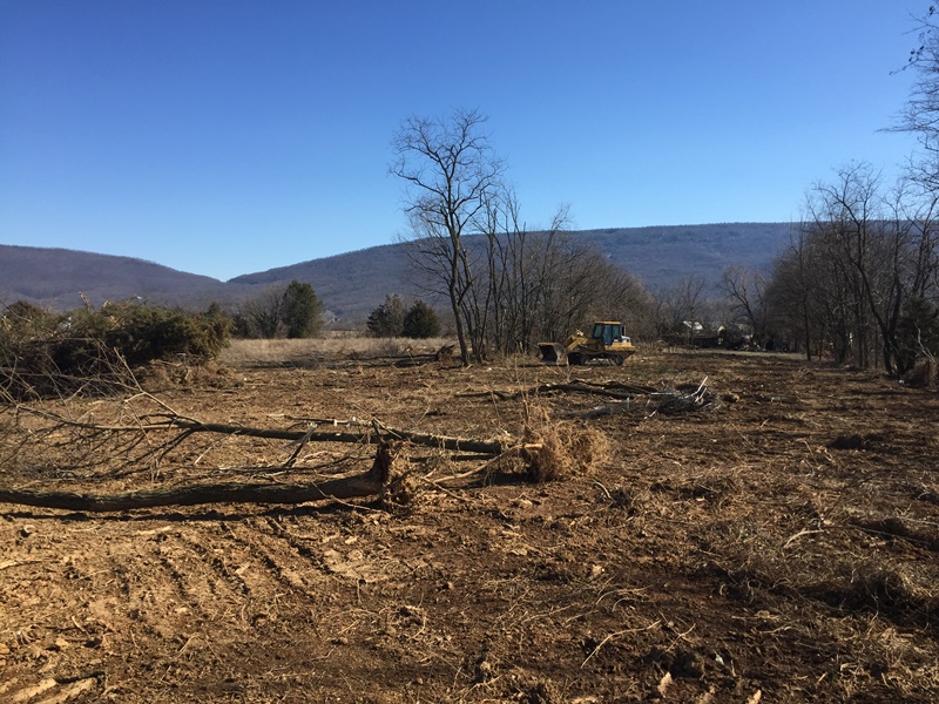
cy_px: 352
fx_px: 787
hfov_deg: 61.7
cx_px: 470
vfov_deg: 48.2
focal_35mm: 29
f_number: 2.2
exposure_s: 1/1412
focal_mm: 4.15
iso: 32
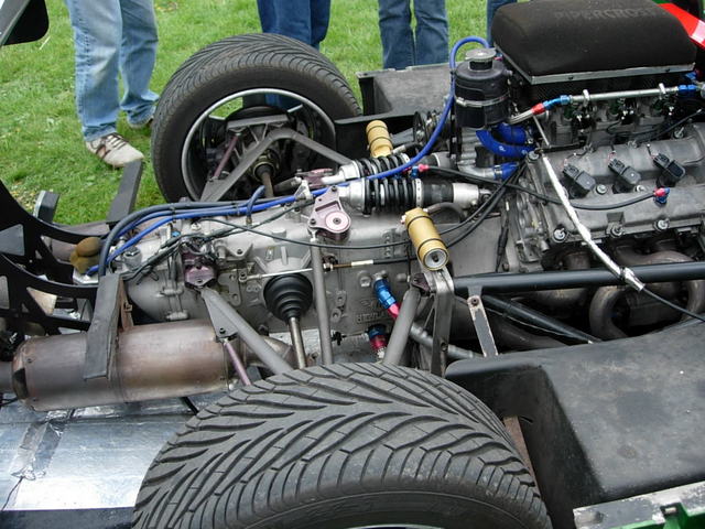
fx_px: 774
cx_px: 352
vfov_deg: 37.7
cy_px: 264
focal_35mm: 38
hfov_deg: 49.0
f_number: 2.8
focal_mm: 7.8
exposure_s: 1/235
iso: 64
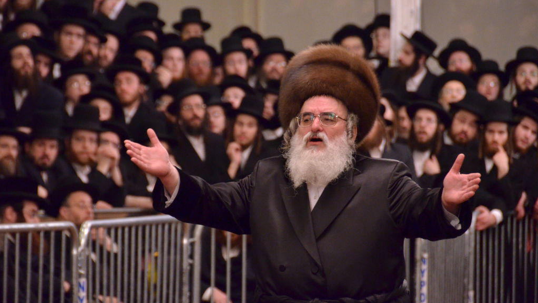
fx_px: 4493
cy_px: 142
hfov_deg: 6.9
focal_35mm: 315
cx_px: 270
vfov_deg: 3.9
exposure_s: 1/60
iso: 2000
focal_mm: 200
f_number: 5.6
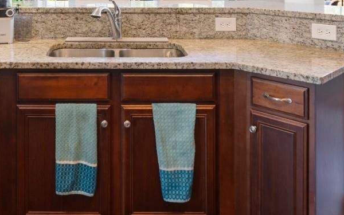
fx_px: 413
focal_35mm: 44
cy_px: -34
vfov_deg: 26.4
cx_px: 110
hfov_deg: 44.5
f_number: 4.8
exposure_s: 1.6
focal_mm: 11
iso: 100
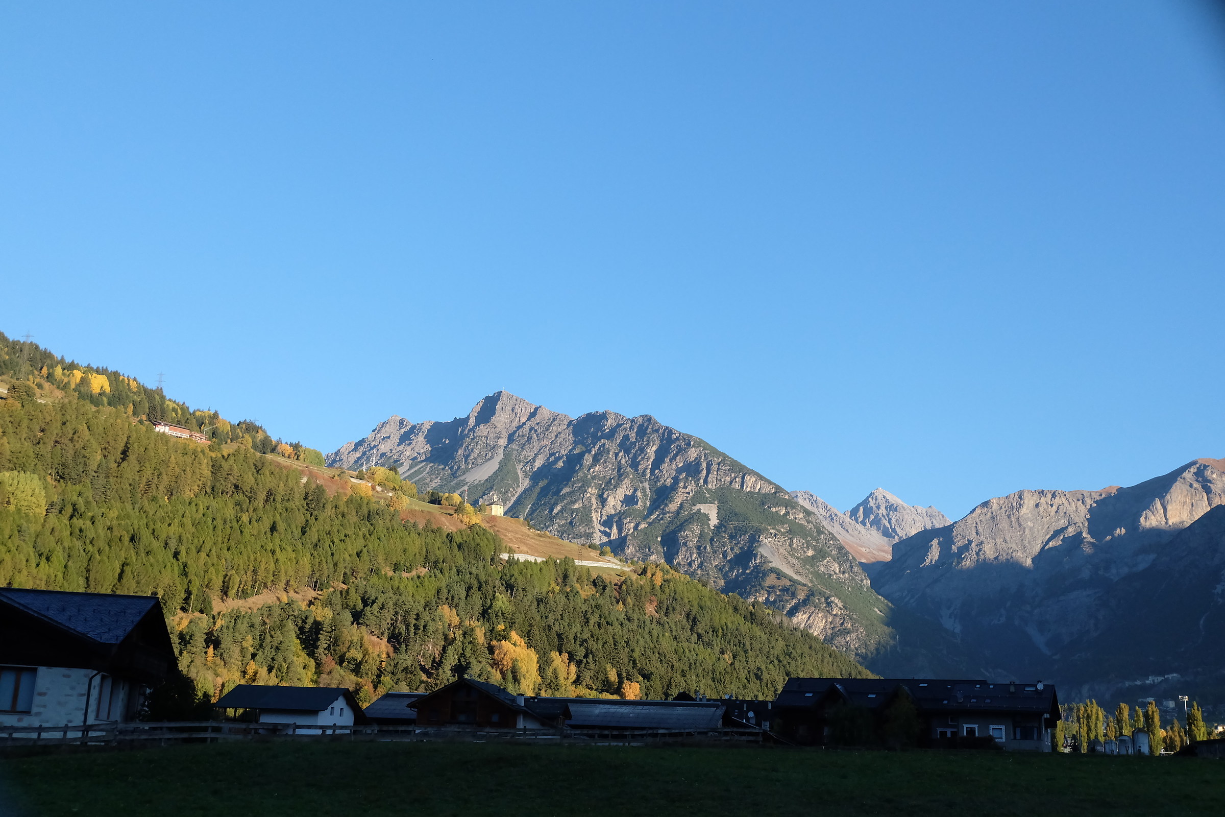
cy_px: 408
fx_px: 1293
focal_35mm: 38
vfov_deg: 35.1
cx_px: 612
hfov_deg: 50.7
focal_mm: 25.6
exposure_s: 1/4000
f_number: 4.5
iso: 1600
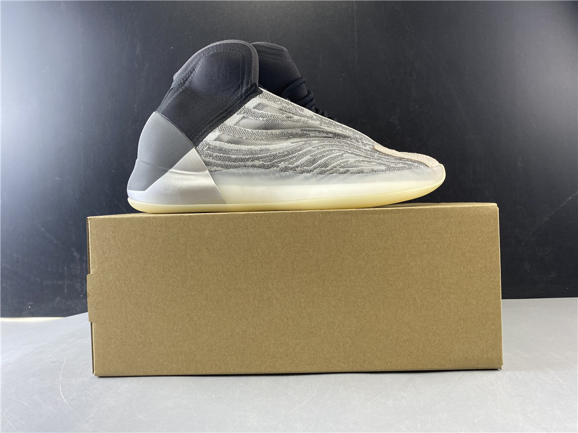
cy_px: 216
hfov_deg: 67.3
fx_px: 434
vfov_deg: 53.1
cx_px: 289
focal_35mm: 26
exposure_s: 1/50
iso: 100
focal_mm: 4.25
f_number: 1.8
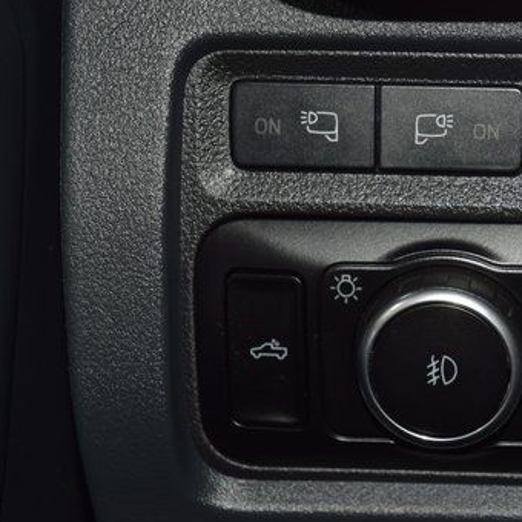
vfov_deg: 10.4
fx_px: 2866
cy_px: 259
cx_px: 487
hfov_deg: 10.3
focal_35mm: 168
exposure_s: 1/125
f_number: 8
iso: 100
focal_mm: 70
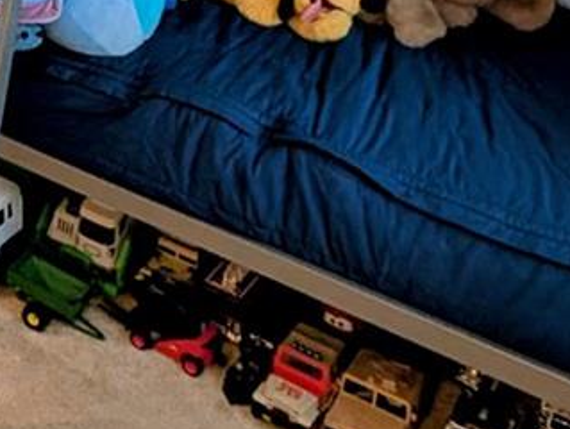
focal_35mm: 60
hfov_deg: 27.8
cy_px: -220
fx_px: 989
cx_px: -130
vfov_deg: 20.7
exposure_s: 1/30
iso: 182
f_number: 1.7
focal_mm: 2.02
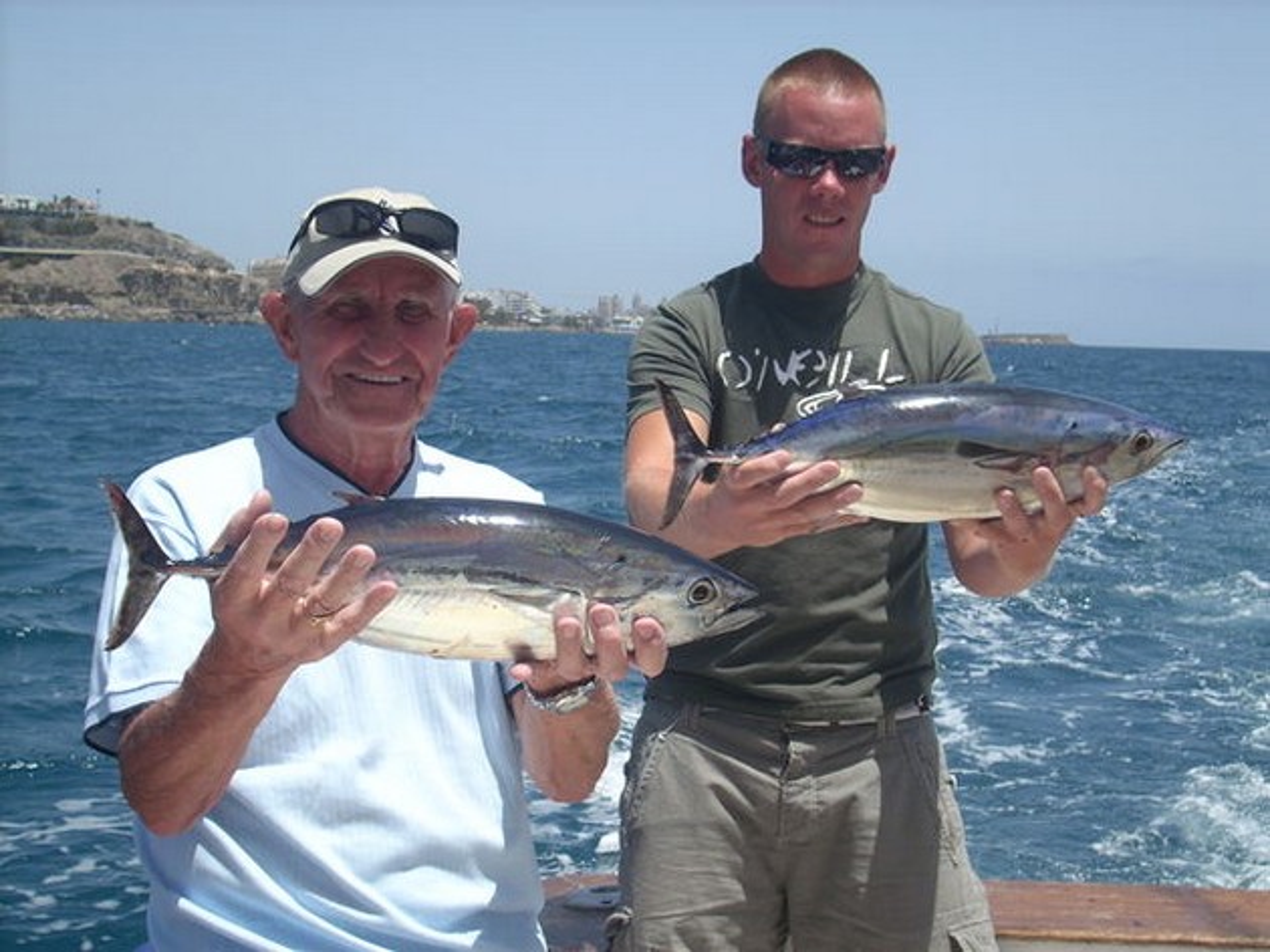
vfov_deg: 27.0
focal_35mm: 54
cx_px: 635
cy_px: 476
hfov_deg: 35.6
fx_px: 1980
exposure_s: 1/229
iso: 64
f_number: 6.9
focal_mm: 9
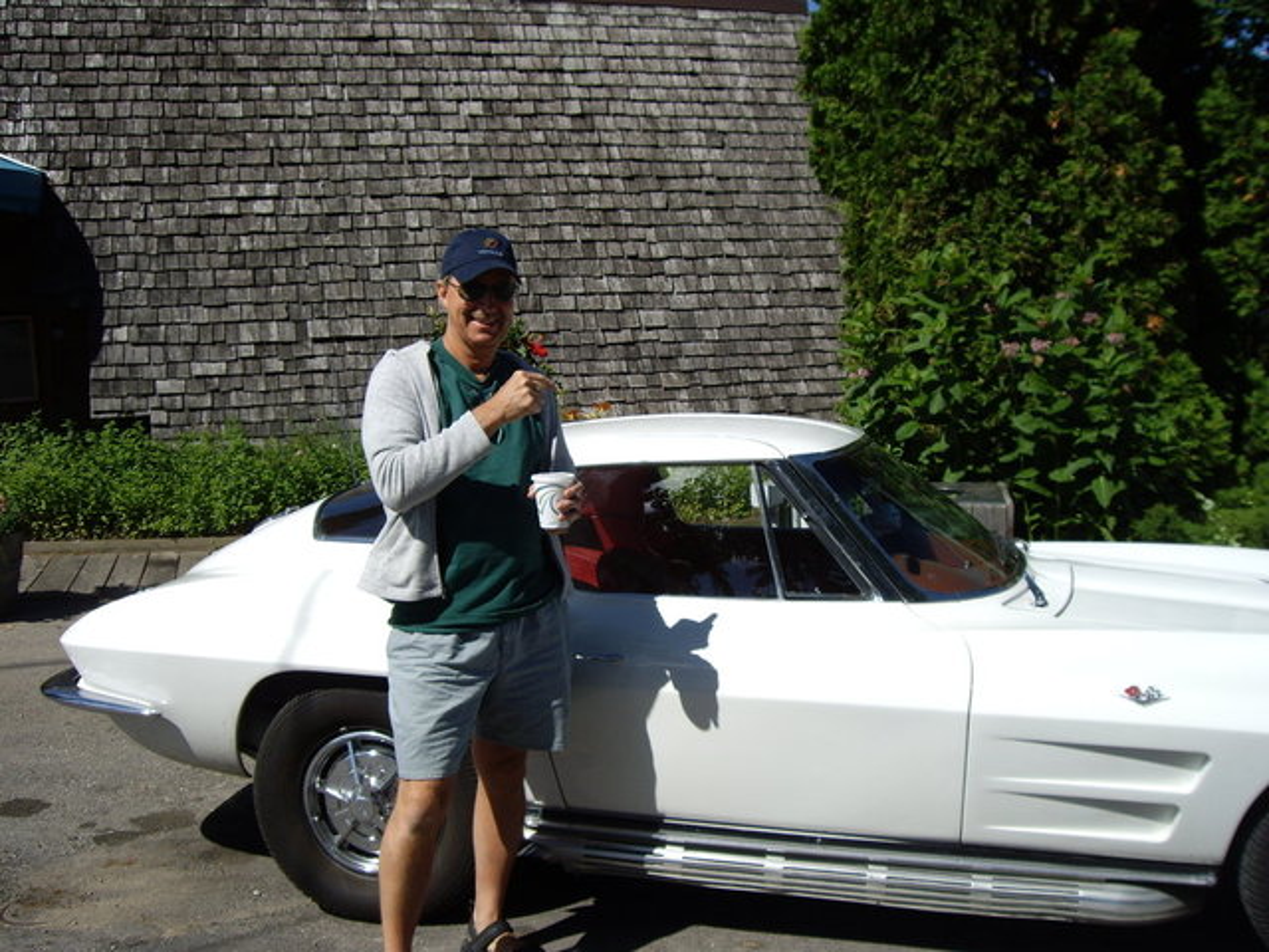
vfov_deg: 37.7
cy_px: 476
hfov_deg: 49.0
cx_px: 634
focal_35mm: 38
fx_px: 1393
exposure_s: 1/500
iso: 50
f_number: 4.3
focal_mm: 6.2
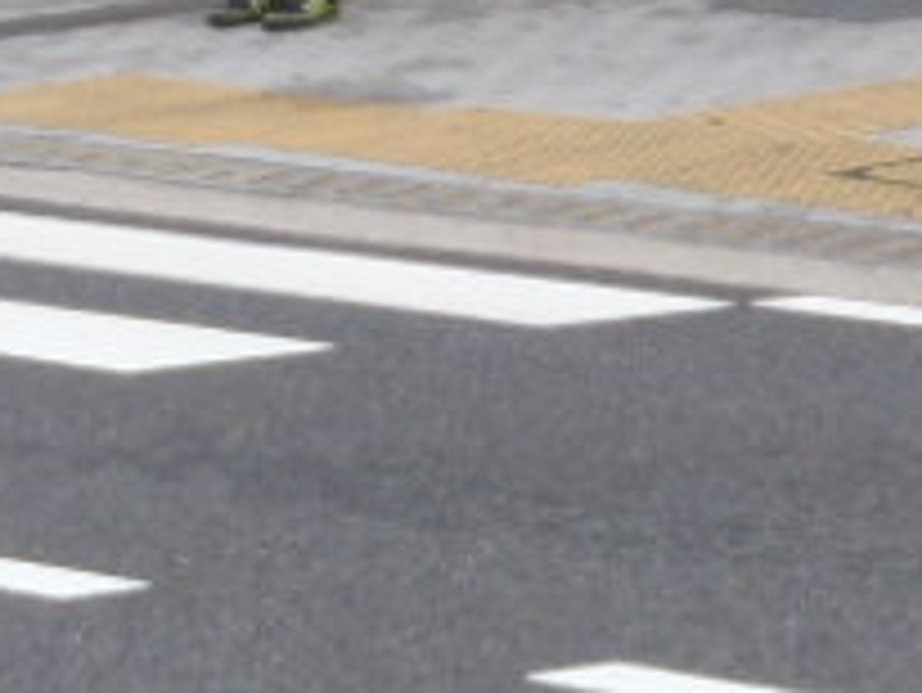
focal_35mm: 306
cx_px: 657
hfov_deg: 6.5
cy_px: -778
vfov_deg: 4.8
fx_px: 8155
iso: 64
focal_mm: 8.89
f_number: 5
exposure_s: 1/100
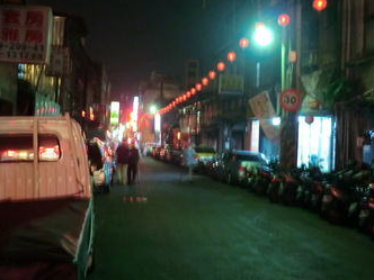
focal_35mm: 41
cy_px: 118
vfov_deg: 35.1
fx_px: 443
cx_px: 173
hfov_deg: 45.7
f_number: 3.6
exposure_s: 1/3.33
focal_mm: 6.1
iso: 400
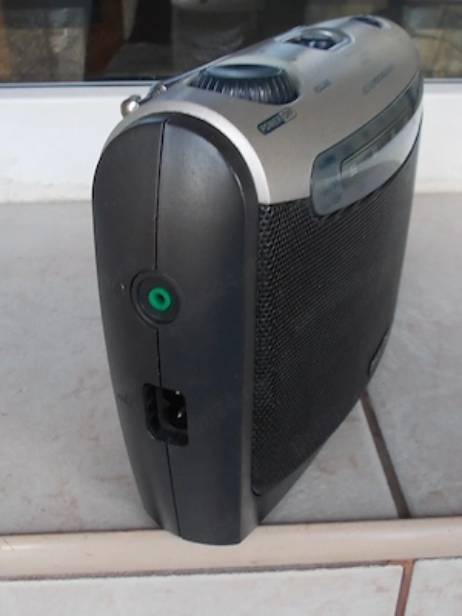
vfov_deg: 49.0
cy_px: 308
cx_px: 231
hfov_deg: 37.7
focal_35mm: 38
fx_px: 676
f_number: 3.1
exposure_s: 1/30
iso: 100
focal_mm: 5.3
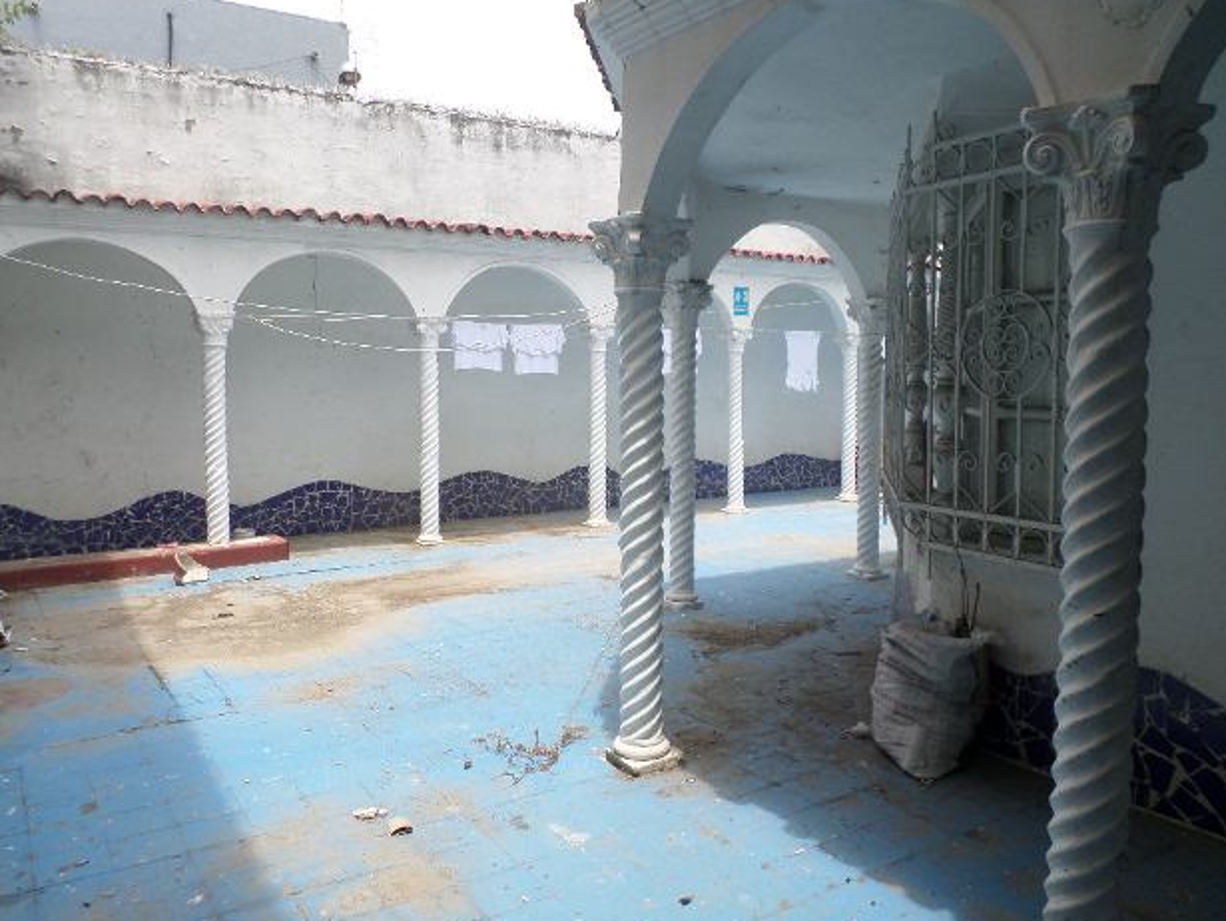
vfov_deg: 53.1
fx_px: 921
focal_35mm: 26
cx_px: 602
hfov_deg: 67.3
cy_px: 455
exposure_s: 1/1000
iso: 80
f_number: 2.5
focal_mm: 4.5
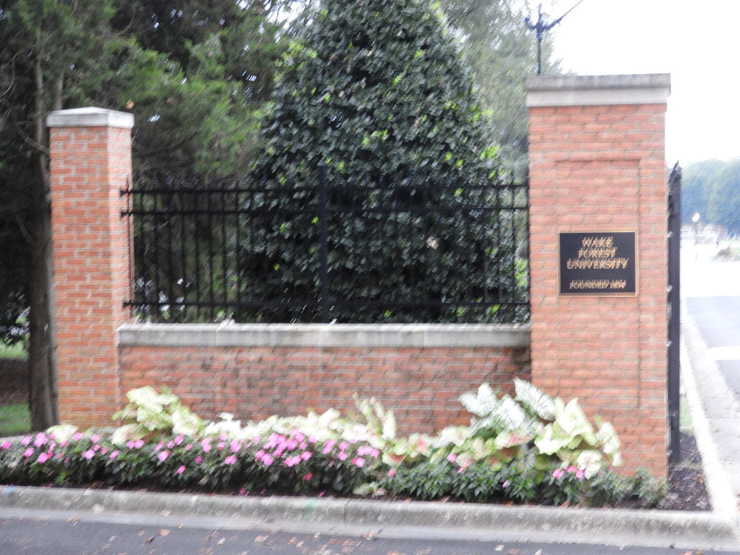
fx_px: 1496
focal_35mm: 70
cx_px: 370
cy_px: 278
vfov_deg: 21.0
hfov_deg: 27.8
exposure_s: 1/8
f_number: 4.5
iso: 500
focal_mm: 12.5
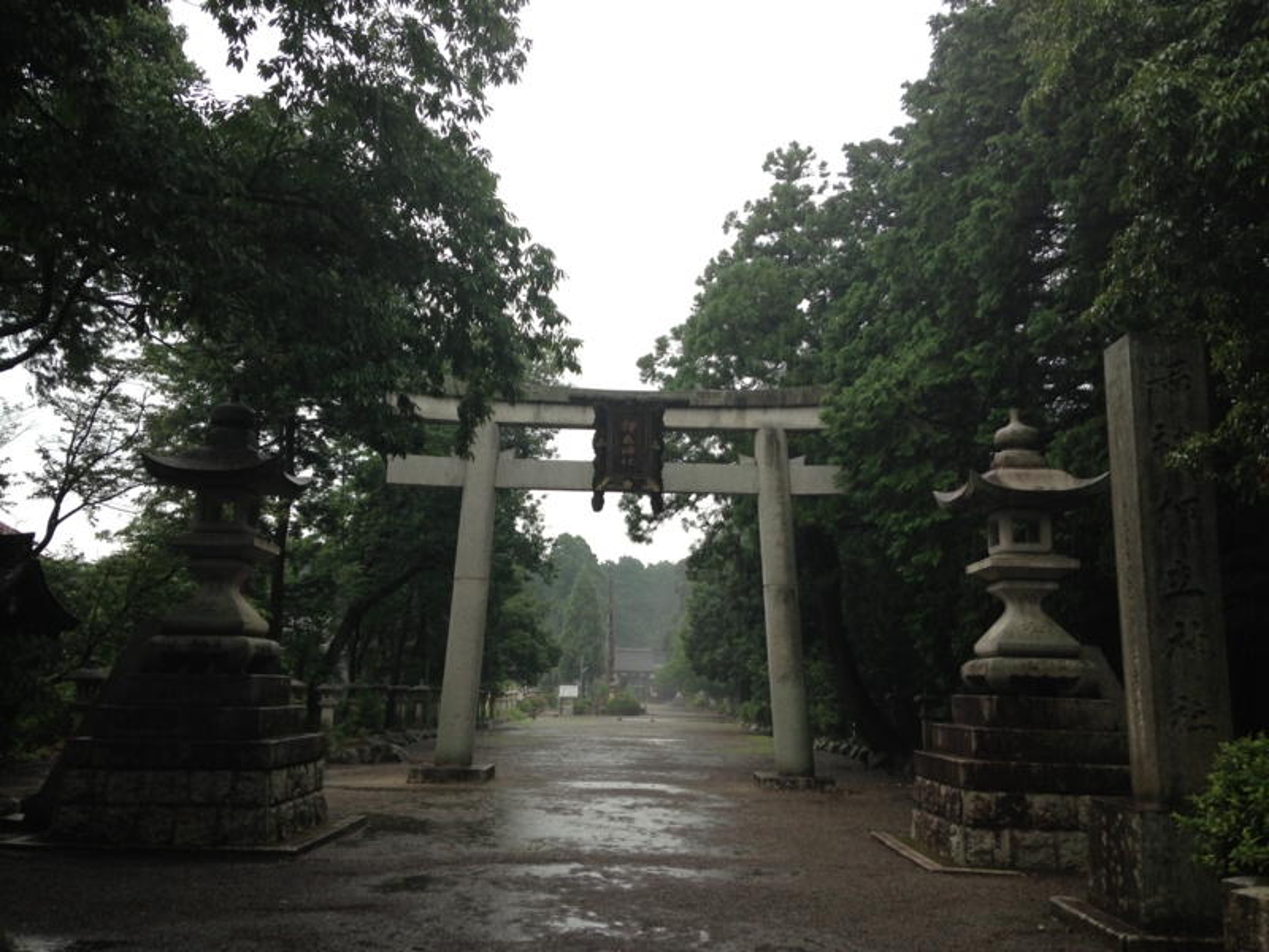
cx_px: 634
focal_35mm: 33
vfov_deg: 42.9
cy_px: 476
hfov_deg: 55.4
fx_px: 1210
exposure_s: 1/125
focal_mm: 4.13
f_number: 2.4
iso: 50
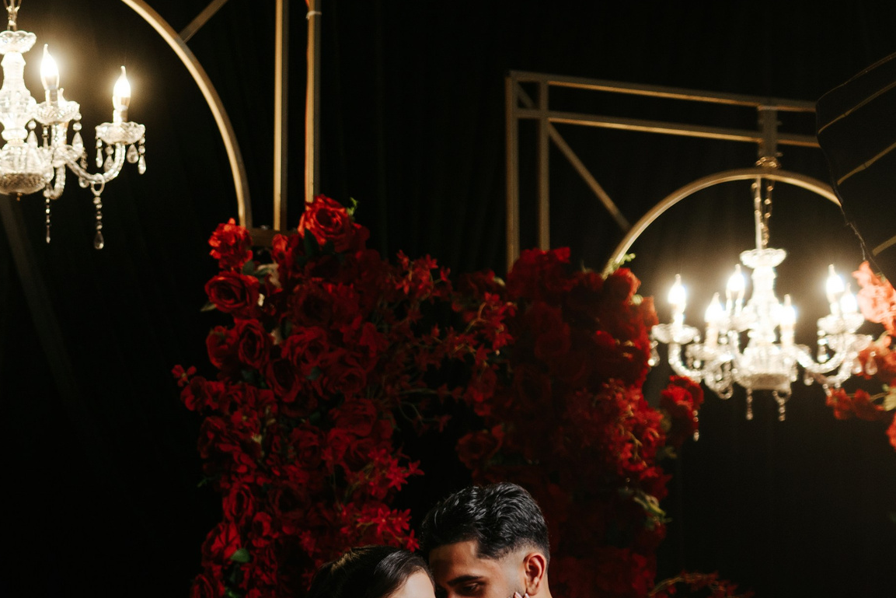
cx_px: -85
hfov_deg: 17.8
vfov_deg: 12.1
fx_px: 2763
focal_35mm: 111
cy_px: 657
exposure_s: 1/160
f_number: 2
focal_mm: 50
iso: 320
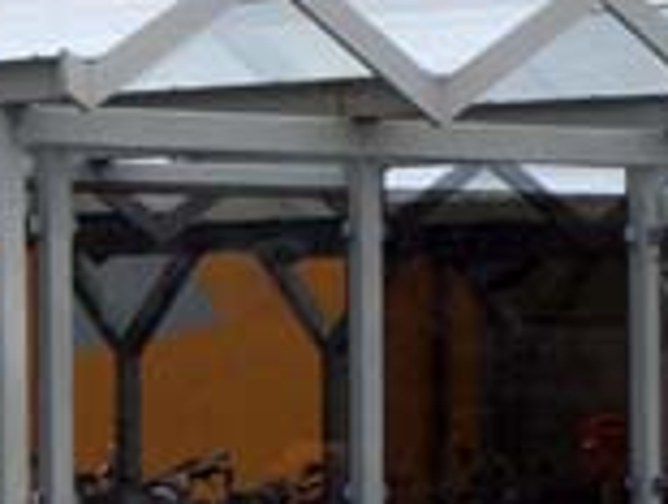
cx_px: 17
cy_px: 235
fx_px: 5416
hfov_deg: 7.0
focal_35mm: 280
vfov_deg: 5.3
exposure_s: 1/125
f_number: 4.1
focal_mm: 12.8
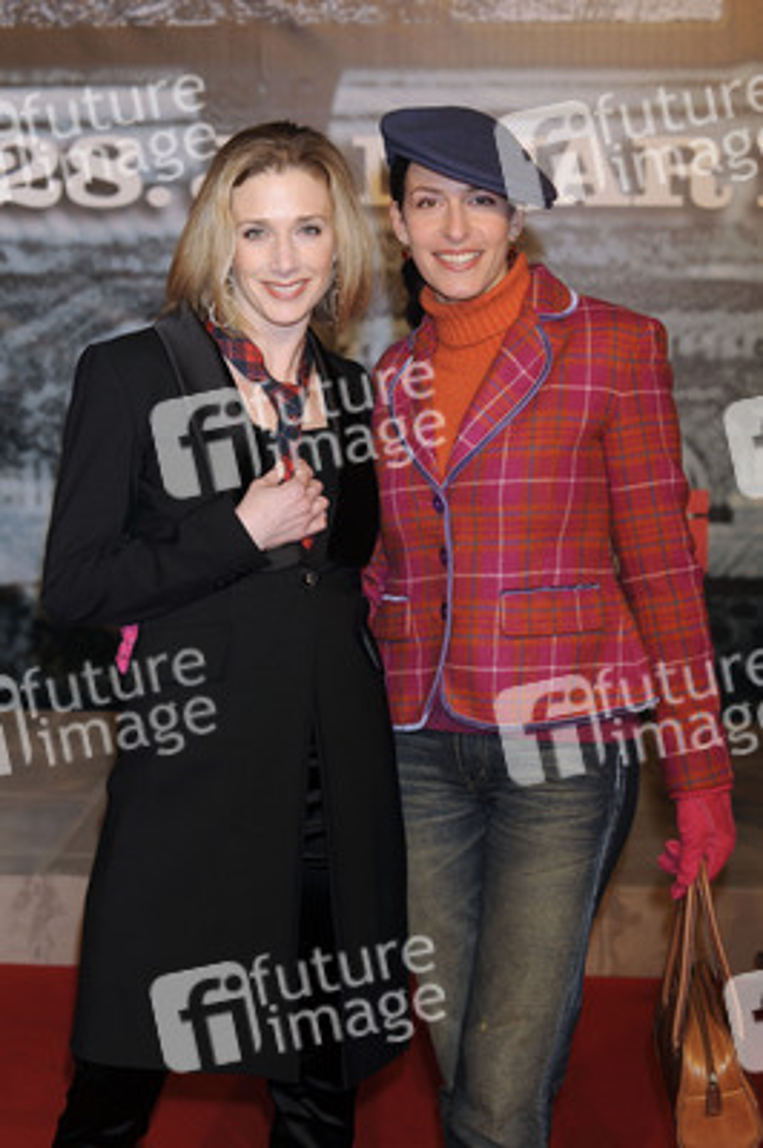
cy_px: 574
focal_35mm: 70
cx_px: 382
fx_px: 2229
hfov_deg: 19.4
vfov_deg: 28.9
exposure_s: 1/160
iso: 400
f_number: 7.1
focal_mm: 70
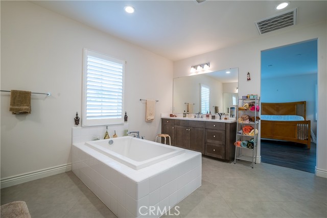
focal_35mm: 15
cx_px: 164
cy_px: 109
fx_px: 136
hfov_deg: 100.4
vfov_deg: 77.4
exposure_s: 1/30
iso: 200
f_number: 8
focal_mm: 15
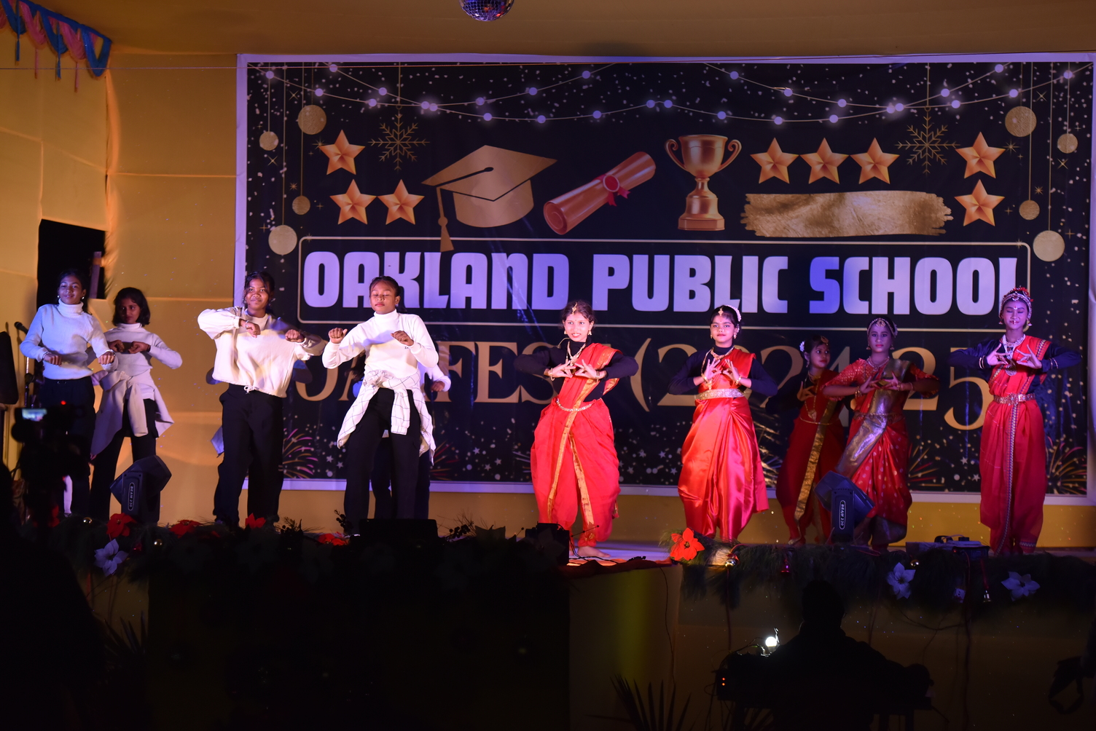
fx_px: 3106
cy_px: 366
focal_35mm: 102
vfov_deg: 13.4
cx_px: 548
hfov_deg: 20.0
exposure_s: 1/320
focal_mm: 102
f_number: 2.8
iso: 1600
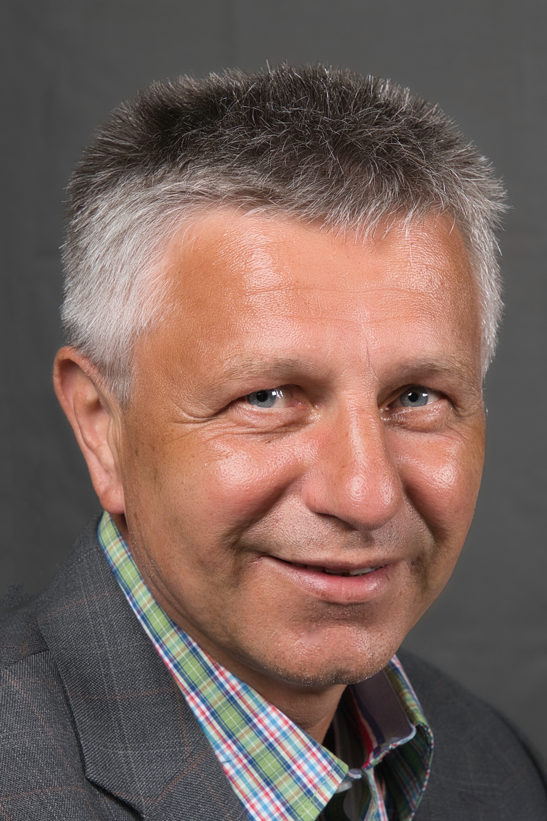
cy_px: 410
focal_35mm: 70
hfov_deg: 19.4
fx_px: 1596
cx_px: 274
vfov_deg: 28.9
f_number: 8
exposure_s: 1/125
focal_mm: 70
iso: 100
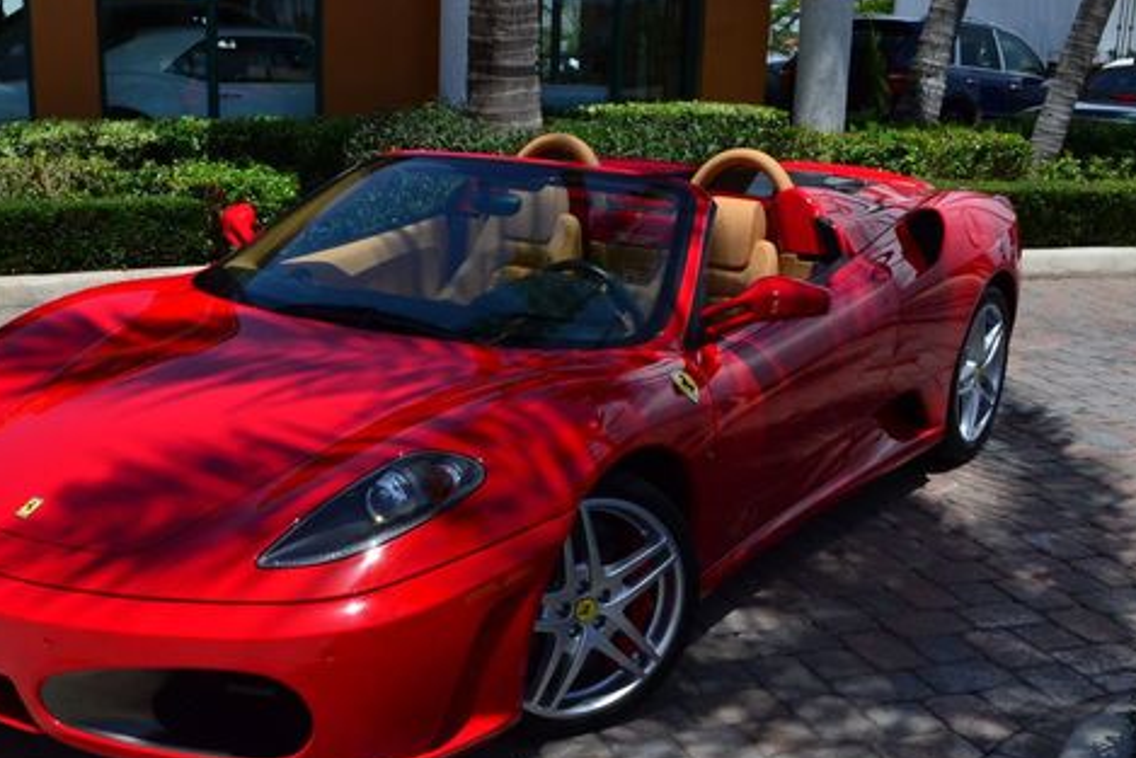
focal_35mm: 45
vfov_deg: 29.8
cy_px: 456
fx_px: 1420
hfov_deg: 43.5
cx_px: 489
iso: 800
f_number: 14
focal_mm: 22
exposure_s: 1/800
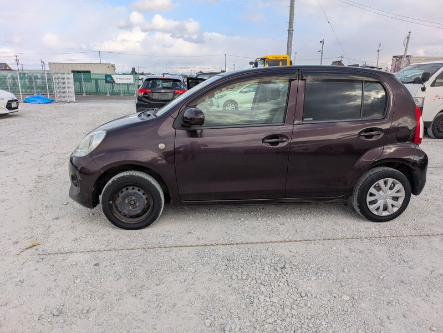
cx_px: 222
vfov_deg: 54.9
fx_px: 320
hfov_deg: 69.4
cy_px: 166
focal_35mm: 25
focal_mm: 5.43
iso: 50
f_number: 1.89
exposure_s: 1/1166
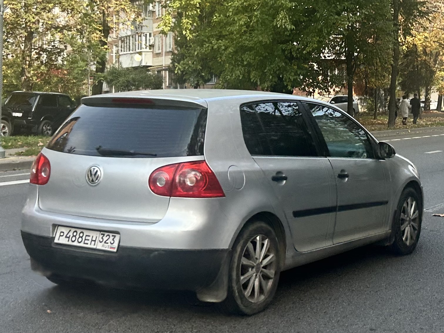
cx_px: 222
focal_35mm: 26
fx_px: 333
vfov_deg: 53.1
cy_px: 166
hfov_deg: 67.3
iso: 50
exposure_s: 1/723
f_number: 1.5
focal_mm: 5.7
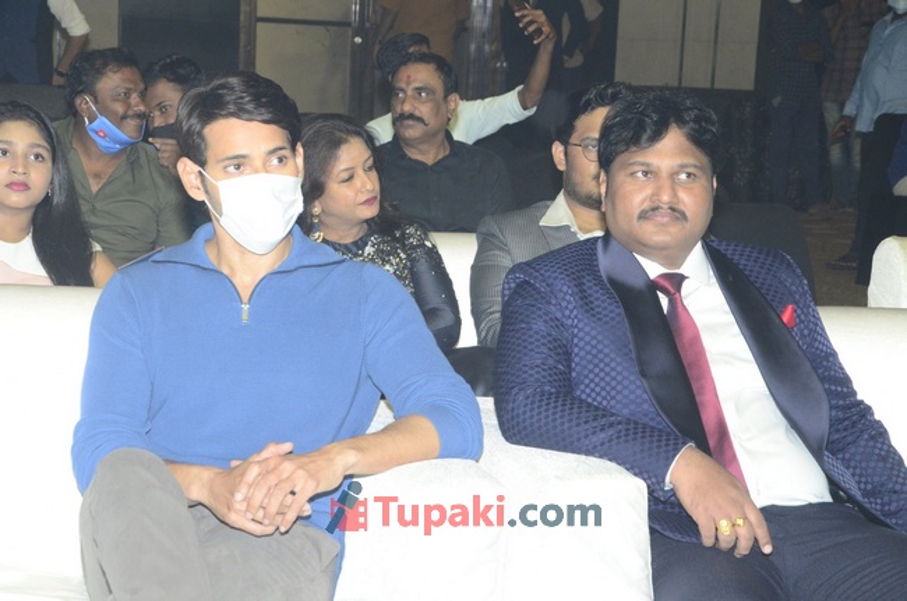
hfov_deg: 18.2
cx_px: 454
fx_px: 2829
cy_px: 300
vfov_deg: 12.1
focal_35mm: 112
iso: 1600
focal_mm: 75
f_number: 11
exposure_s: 1/125
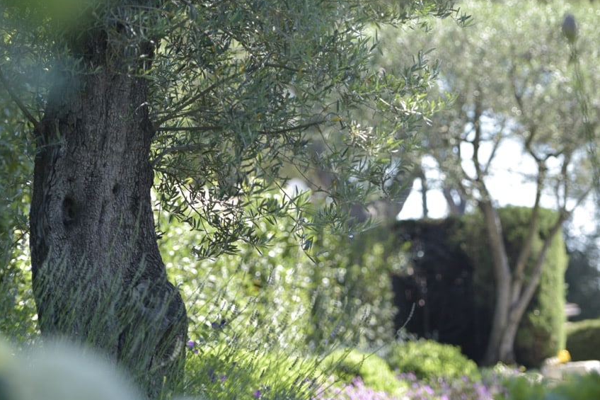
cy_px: 110
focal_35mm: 148
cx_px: 299
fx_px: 2466
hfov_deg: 13.9
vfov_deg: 9.3
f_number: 2.8
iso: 100
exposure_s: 1/400
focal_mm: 98
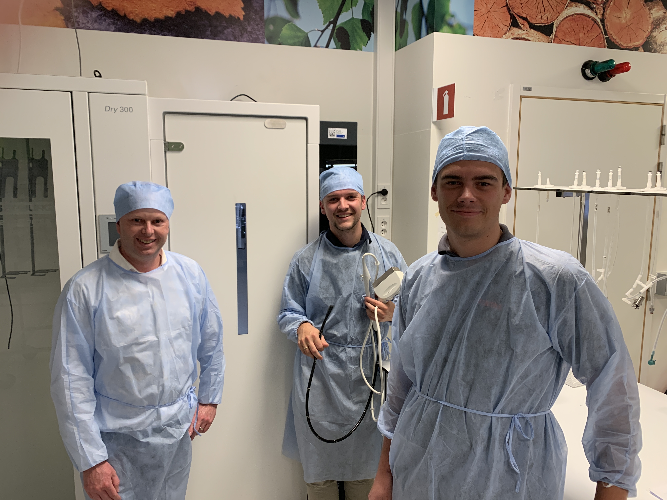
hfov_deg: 67.3
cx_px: 334
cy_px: 250
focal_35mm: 26
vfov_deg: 53.1
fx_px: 501
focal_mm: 4.25
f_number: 1.8
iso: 80
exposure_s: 1/50
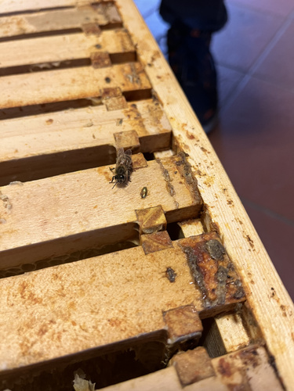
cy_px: 196
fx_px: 294
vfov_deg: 67.3
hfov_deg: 53.1
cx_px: 147
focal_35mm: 26
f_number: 1.6
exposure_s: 1/50
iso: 160
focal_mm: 5.1
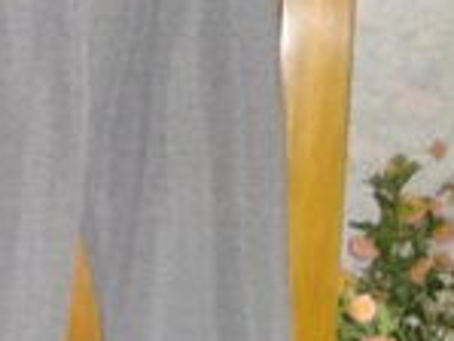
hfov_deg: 21.7
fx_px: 1142
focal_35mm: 87
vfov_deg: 17.0
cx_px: -3
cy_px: 146
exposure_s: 1/50
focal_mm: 4.9
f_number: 3.2
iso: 221
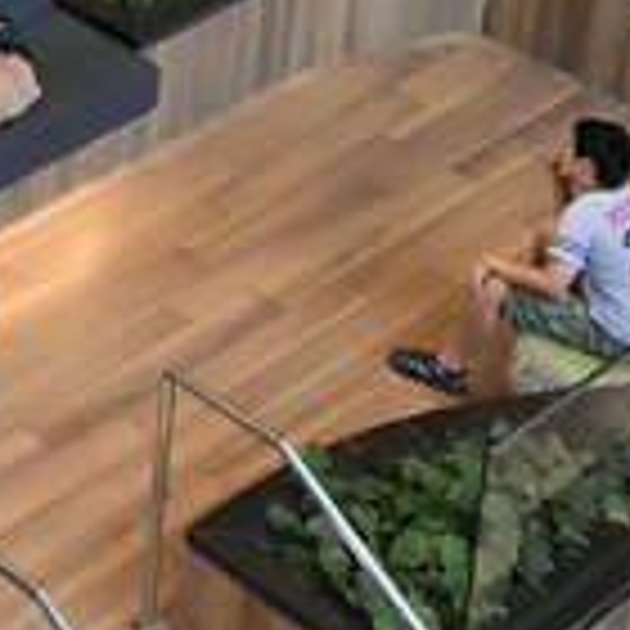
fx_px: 2903
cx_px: -616
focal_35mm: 141
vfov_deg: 10.9
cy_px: -760
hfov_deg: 11.2
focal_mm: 4
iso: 32
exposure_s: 1/30
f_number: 1.8
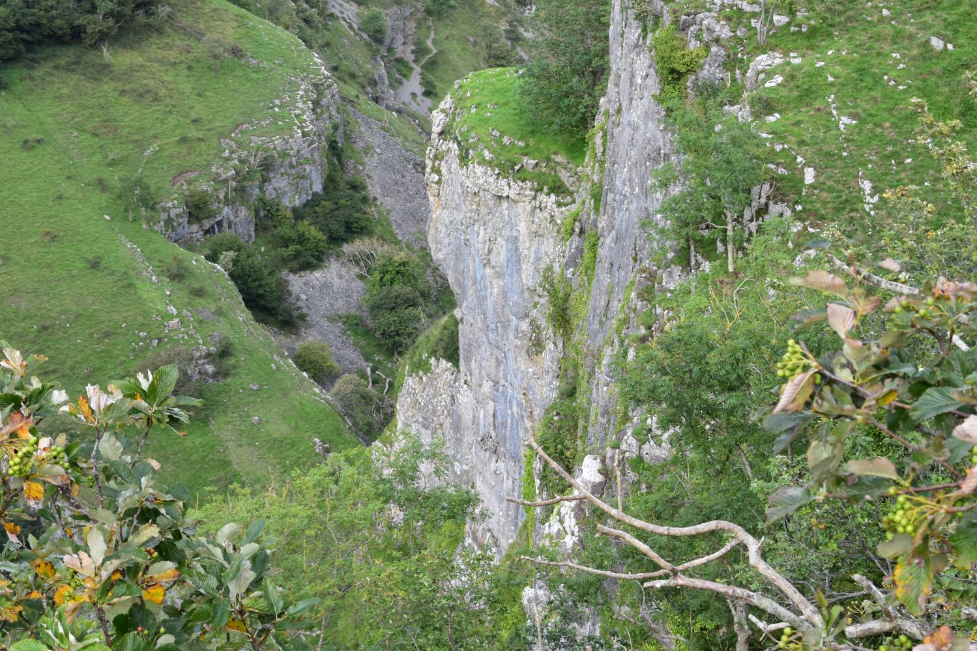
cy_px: 247
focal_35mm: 82
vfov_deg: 16.6
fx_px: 2225
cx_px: 492
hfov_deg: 24.8
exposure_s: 1/160
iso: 400
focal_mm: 40
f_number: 9
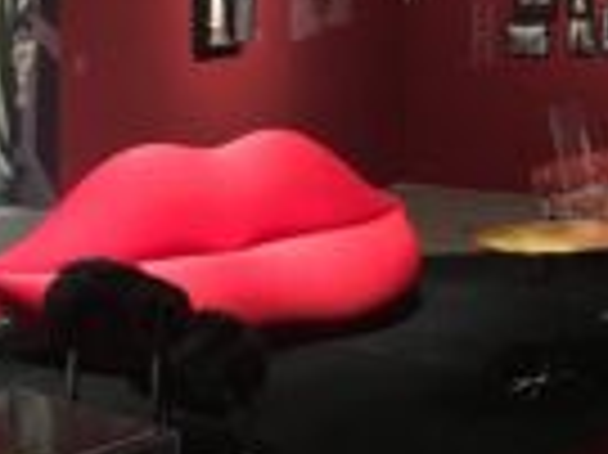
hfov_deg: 22.1
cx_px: 585
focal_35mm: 86
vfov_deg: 16.5
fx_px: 1509
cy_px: -76
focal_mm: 4.15
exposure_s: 1/17
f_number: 2.2
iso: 320
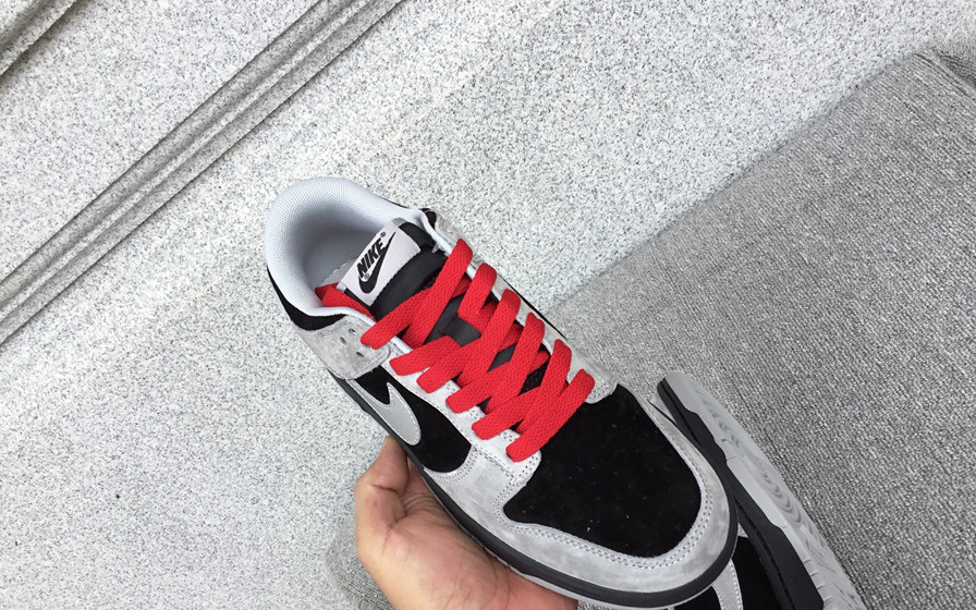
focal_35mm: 33
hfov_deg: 58.1
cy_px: 332
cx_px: 487
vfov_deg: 38.3
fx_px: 878
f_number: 2.4
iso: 25
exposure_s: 1/244
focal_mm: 3.3
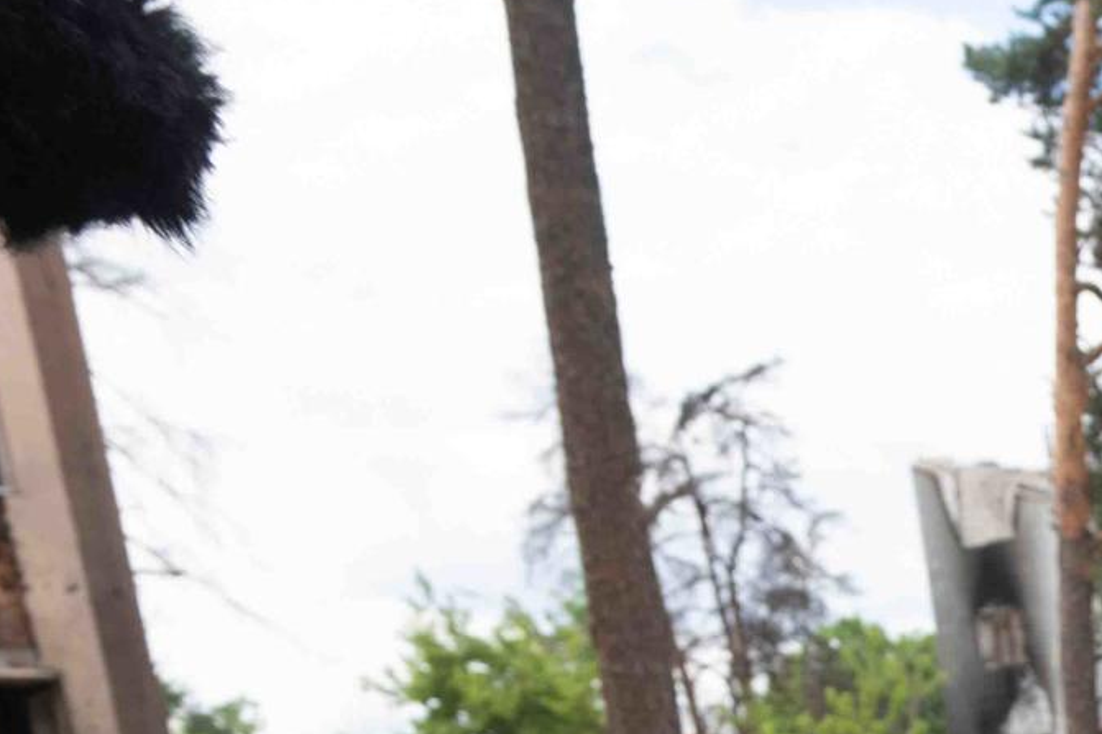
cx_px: 1825
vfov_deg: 13.1
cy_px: 1581
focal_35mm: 87
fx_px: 2662
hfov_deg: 19.2
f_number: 4.5
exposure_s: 1/200
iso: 125
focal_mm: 19
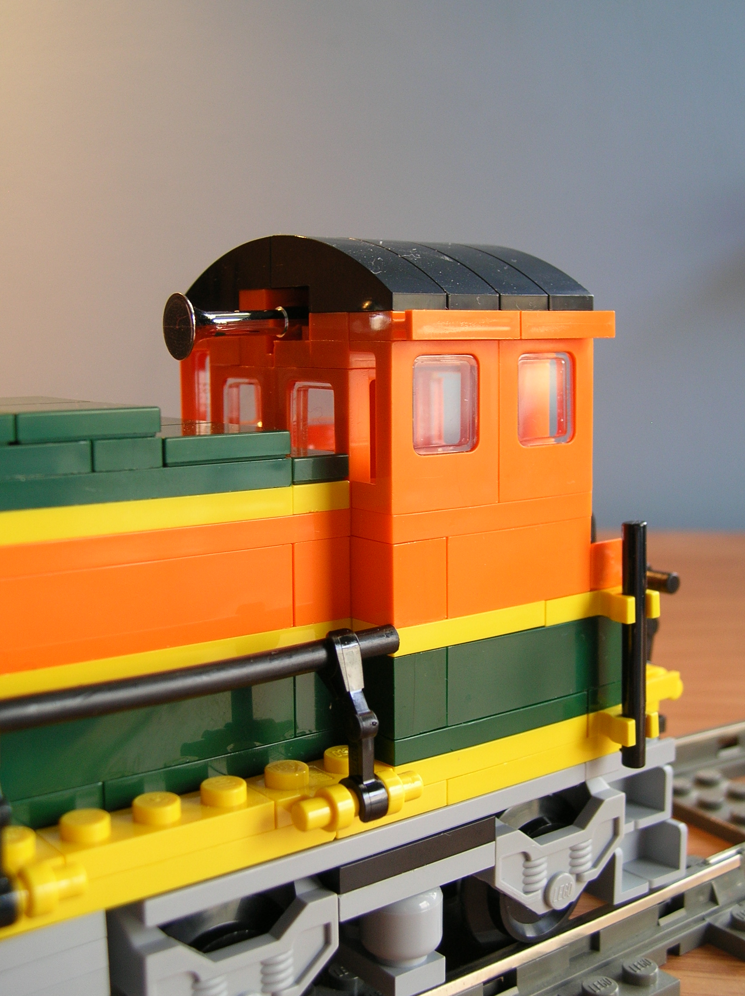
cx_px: 372
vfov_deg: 40.5
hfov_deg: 30.8
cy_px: 498
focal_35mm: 47
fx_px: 1351
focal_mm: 7.8
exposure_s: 1/8.7
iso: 50
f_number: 2.9
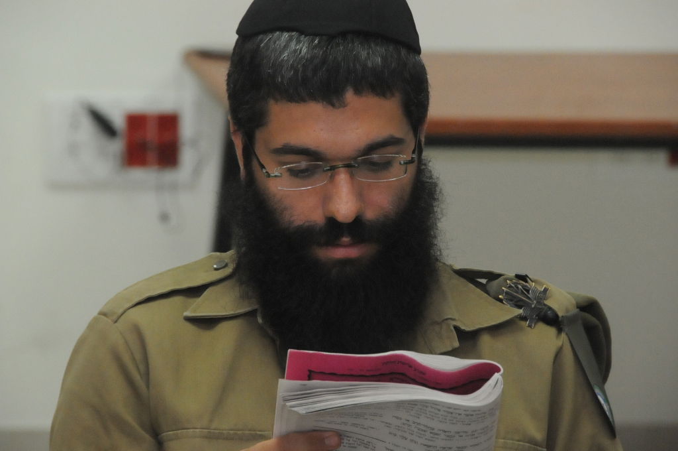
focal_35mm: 300
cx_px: 339
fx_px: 5643
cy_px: 226
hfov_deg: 6.9
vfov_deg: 4.6
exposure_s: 1/160
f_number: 10
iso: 3200
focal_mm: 200
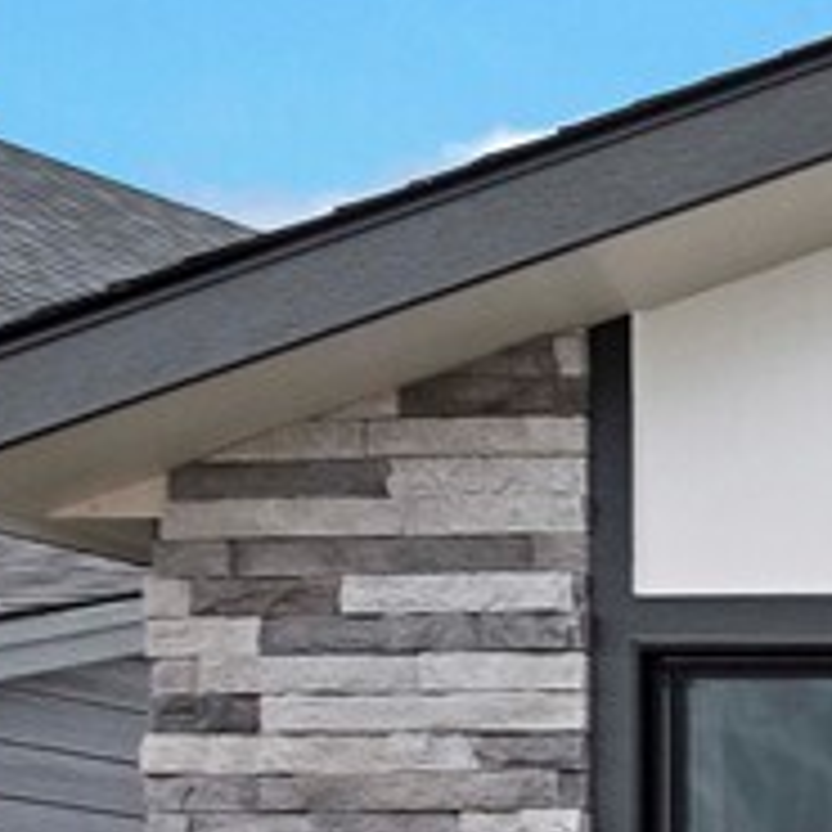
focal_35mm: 109
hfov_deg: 8.4
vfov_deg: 14.7
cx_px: 3245
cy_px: 1315
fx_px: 2964
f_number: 7.1
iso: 400
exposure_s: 1/250
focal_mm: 14
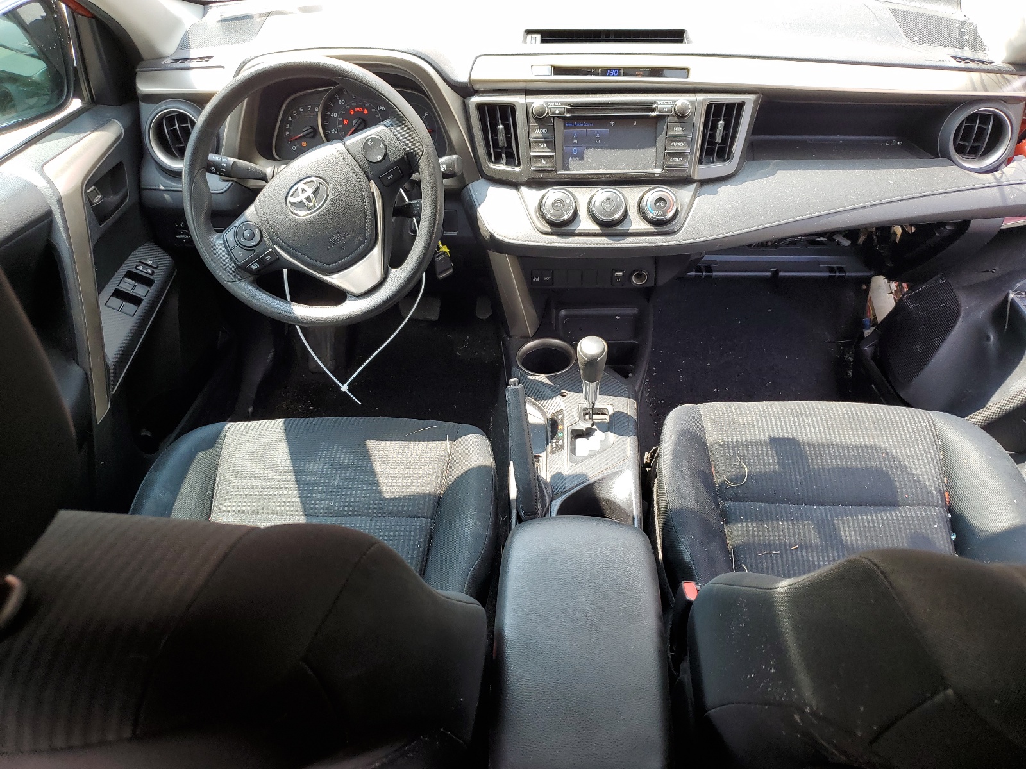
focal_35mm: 26
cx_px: 513
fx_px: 771
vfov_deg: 53.1
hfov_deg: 67.3
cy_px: 384
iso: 50
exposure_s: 1/250
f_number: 1.5
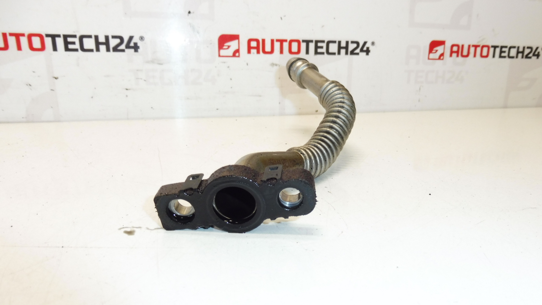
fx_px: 402
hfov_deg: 67.8
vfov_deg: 41.1
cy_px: 196
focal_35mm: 28
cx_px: 287
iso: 200
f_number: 3.5
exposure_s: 1/100
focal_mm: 4.3
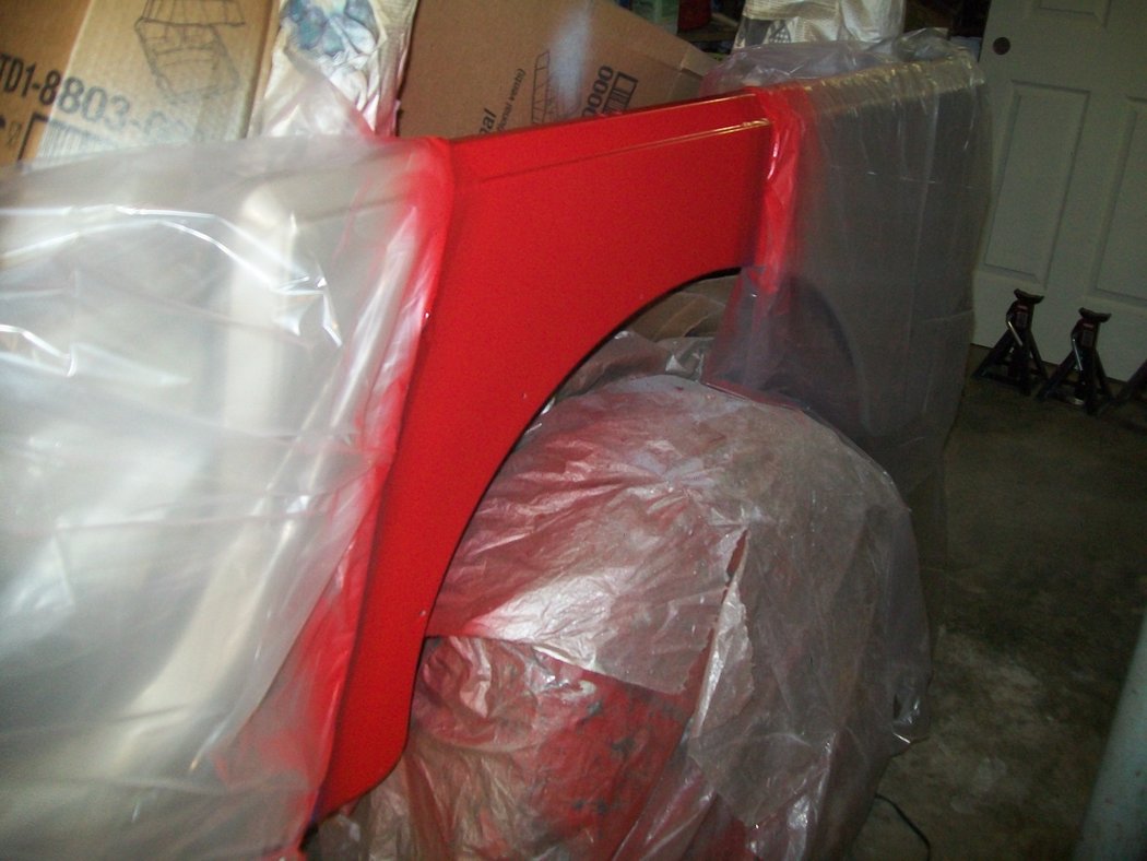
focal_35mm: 34
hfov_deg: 53.9
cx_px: 574
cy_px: 430
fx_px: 1127
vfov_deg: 41.8
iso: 160
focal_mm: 6.1
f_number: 2.7
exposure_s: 1/60
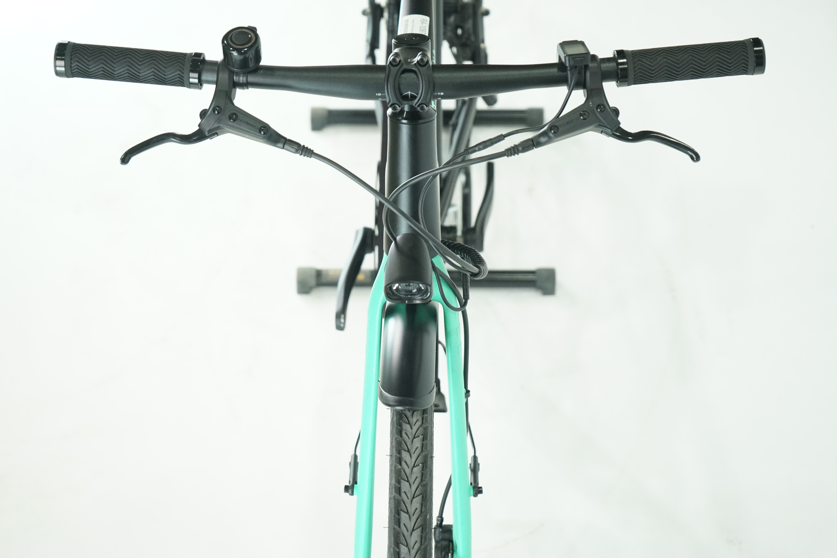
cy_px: 279
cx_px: 418
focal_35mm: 70
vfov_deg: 19.5
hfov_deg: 28.8
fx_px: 1627
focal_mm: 70
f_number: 5.6
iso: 2500
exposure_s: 1/200
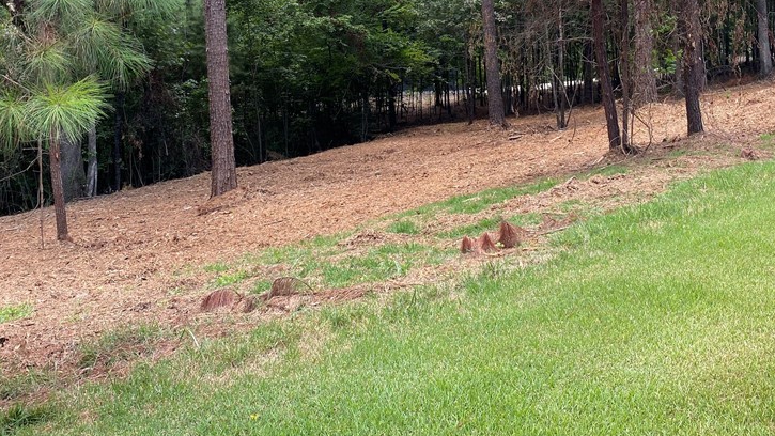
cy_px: 80
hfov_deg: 50.5
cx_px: 402
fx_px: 822
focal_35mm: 40
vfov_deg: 29.0
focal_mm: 4.25
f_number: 1.8
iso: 32
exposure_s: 1/300
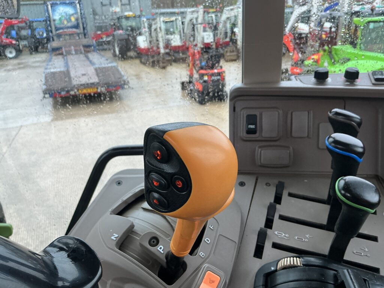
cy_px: 144
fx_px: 311
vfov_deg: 49.7
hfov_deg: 63.4
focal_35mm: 28
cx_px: 192
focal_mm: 3
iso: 64
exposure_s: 1/120
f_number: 1.8
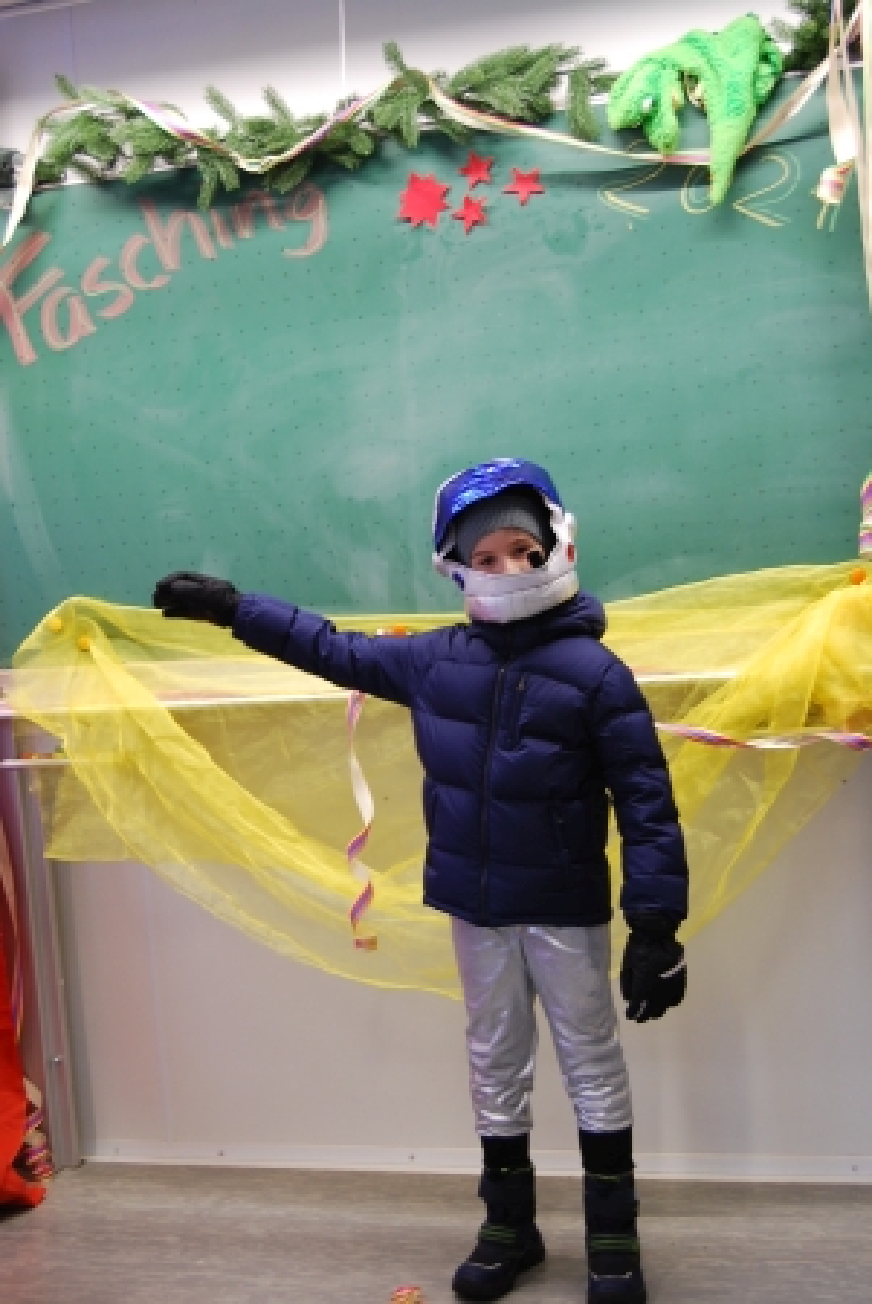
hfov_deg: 28.1
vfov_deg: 41.1
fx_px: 1740
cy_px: 652
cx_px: 436
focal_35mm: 48
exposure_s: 1/30
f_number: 4.5
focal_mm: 32
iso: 320
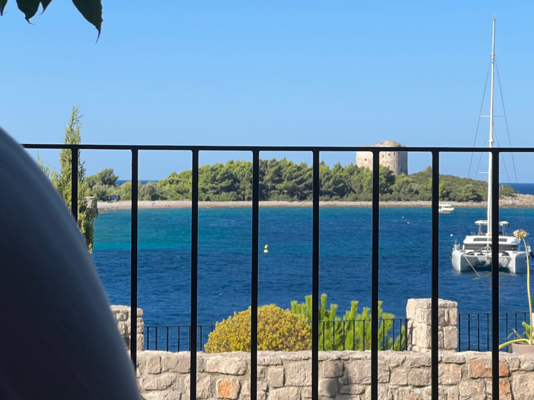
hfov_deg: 17.4
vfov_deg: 13.1
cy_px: 174
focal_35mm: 113
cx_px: 218
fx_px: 1743
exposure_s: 1/758
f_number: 2.8
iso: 32
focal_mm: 9
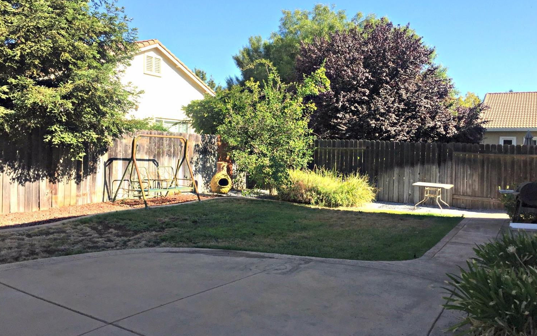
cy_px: 155
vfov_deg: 40.6
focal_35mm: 31
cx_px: 269
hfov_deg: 61.2
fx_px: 454
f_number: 2.2
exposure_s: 1/1163
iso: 32
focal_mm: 4.15
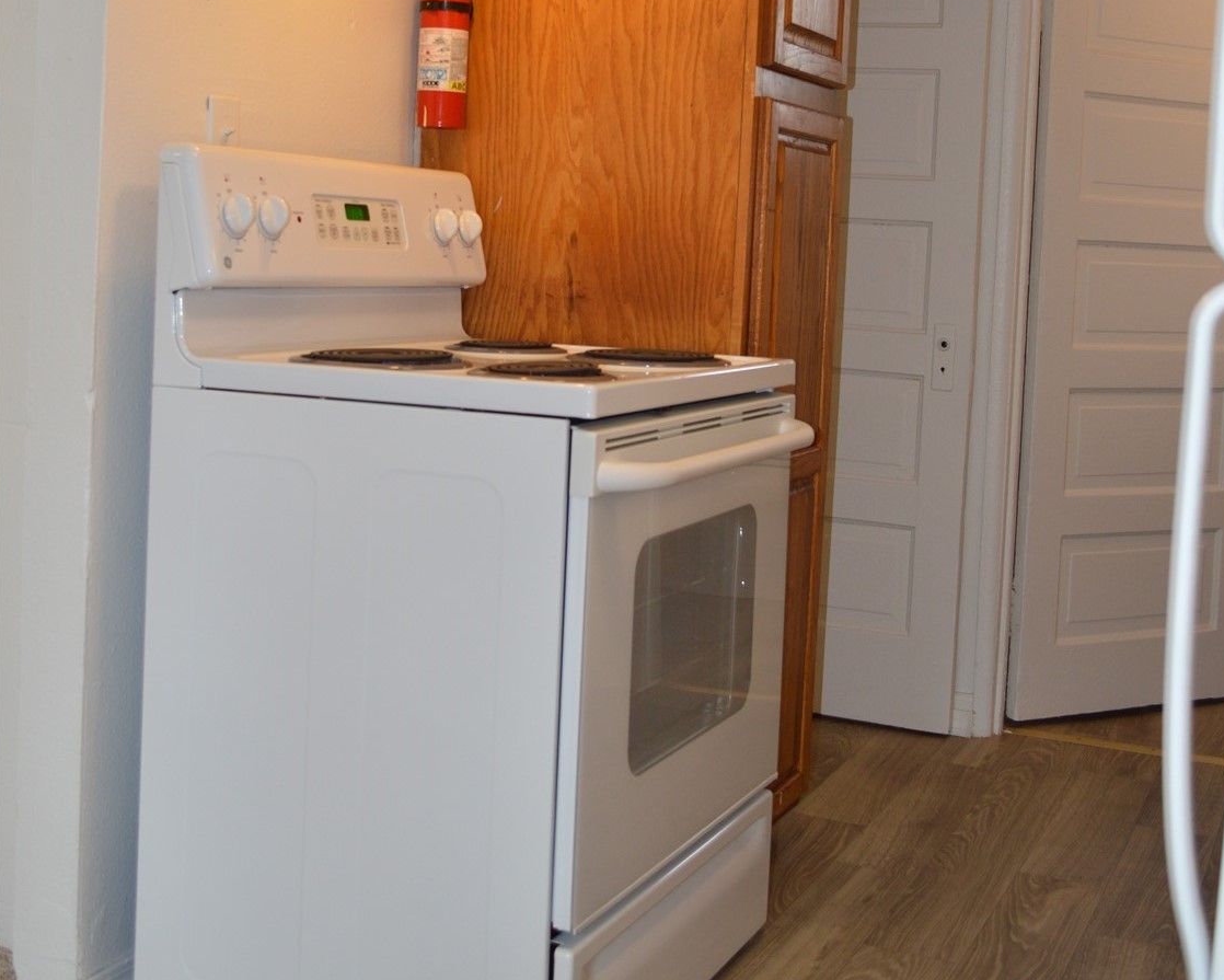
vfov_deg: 31.5
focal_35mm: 47
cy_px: 247
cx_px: 614
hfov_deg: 39.5
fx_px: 1703
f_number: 4
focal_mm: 22
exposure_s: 1/100
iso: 400
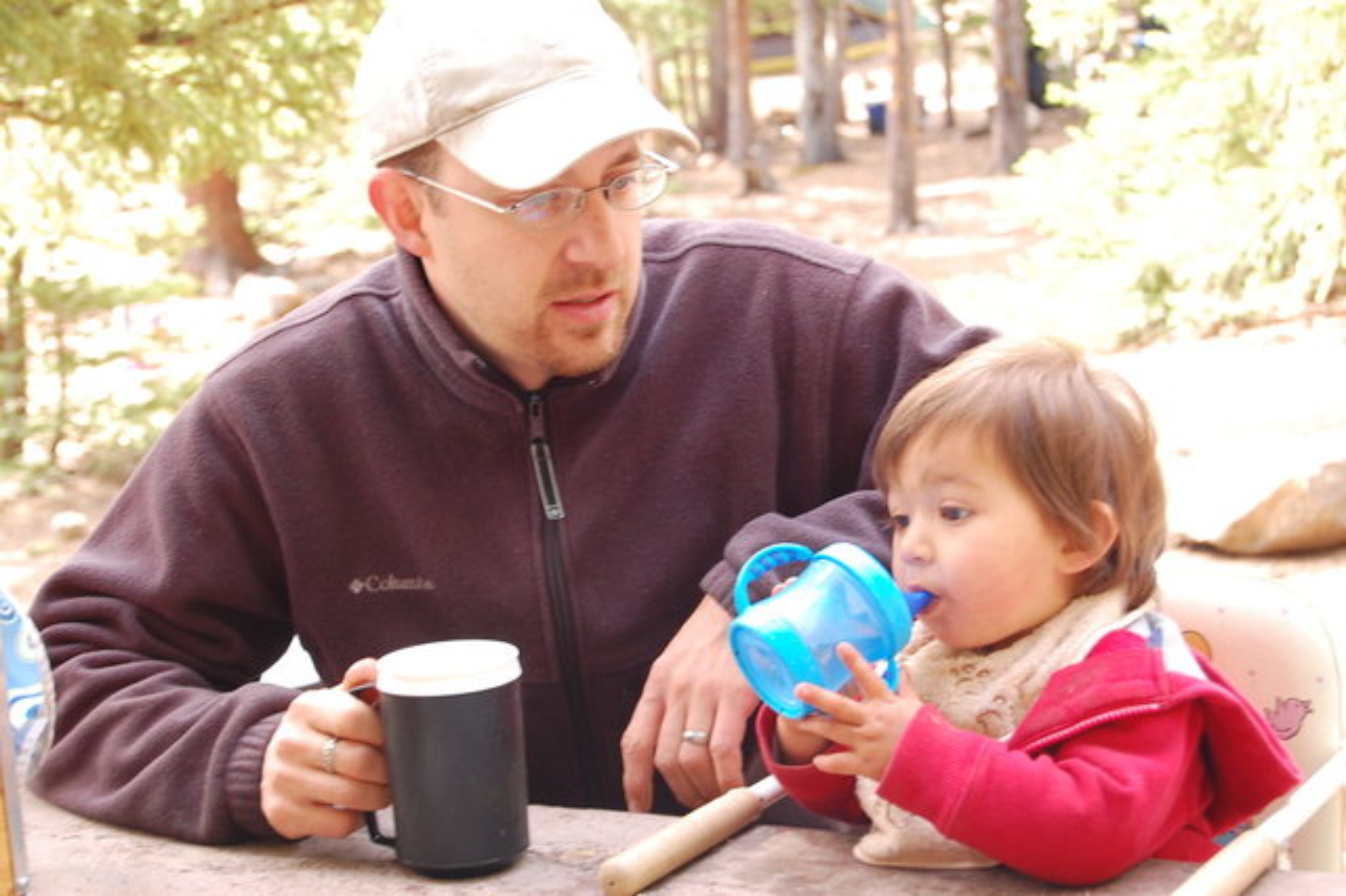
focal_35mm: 82
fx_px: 3083
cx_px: 673
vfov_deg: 16.5
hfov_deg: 24.6
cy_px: 448
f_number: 5.6
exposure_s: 1/30
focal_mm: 55
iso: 400
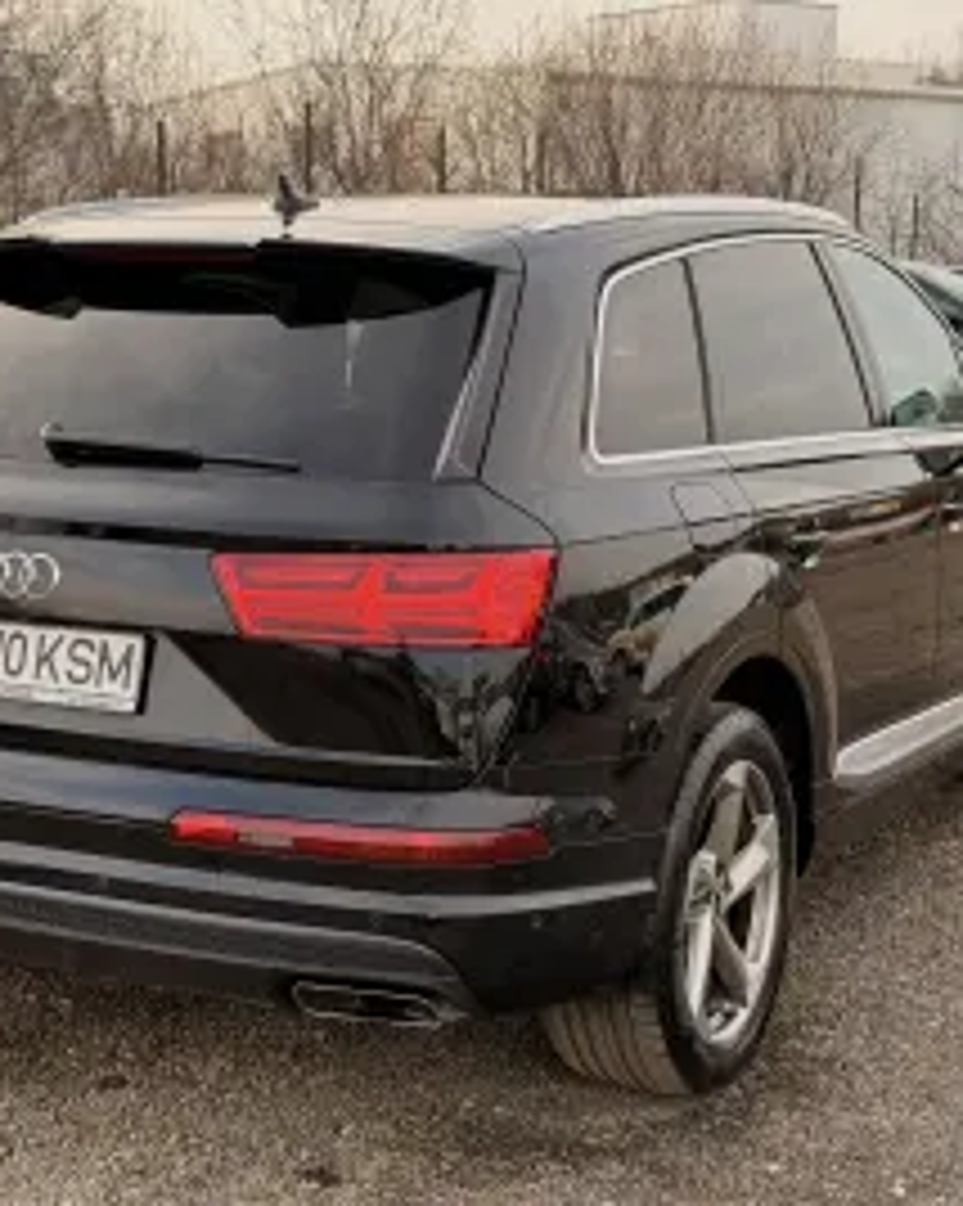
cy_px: 603
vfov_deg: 30.0
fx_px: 2247
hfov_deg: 24.1
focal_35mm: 63
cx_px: 387
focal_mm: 6.76
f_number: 1.78
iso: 64
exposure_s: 1/534
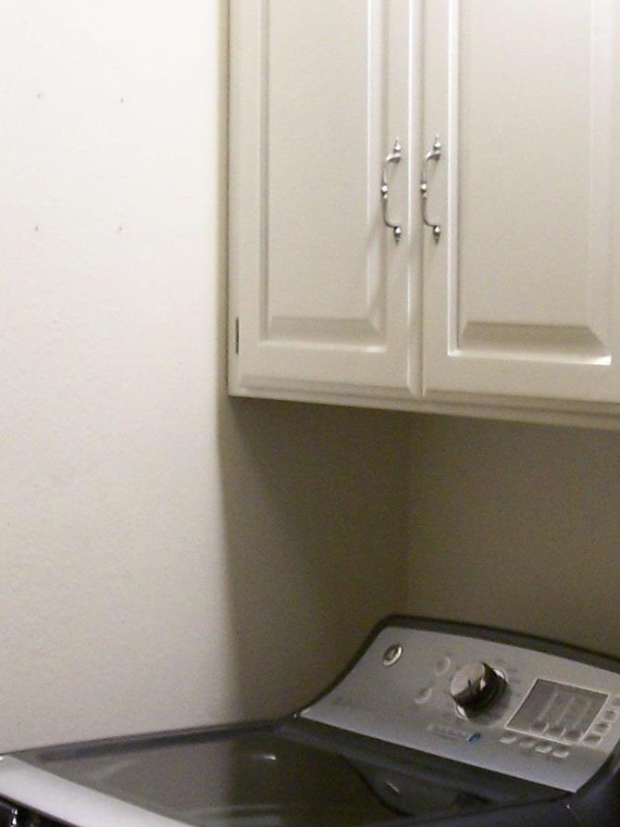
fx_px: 2340
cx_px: 252
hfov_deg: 15.1
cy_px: 625
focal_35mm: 98
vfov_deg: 19.9
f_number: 2.8
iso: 140
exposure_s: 1/20
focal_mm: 6.3
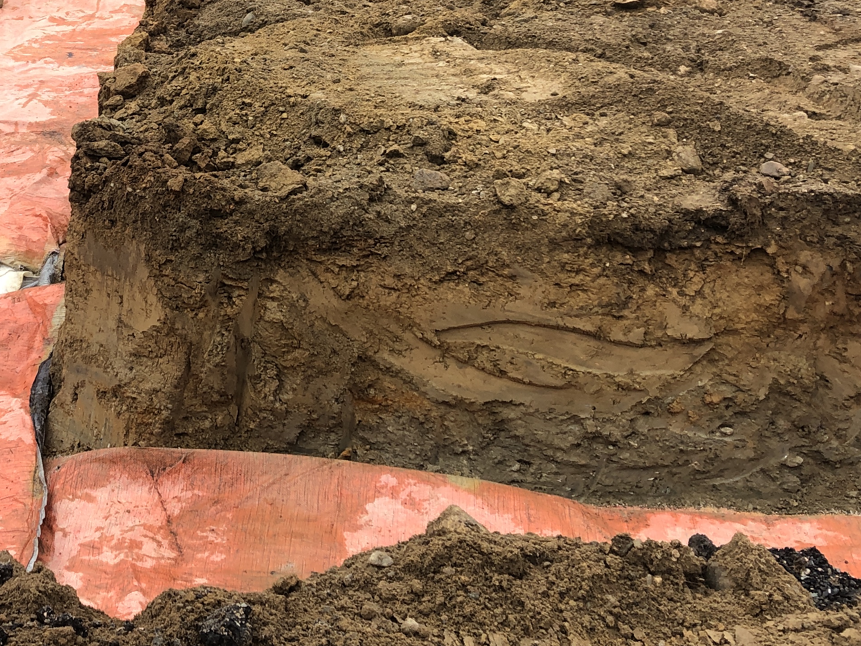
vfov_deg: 24.1
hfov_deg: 31.6
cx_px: 131
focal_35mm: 59
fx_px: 1468
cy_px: 51
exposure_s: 1/363
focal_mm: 3.99
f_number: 1.8
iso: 20
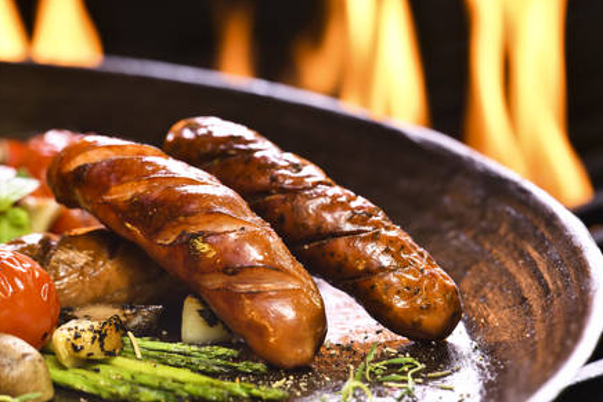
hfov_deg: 5.7
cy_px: 203
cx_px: 302
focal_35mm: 361
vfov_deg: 3.8
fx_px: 6048
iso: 400
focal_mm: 350
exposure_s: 1/25
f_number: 8
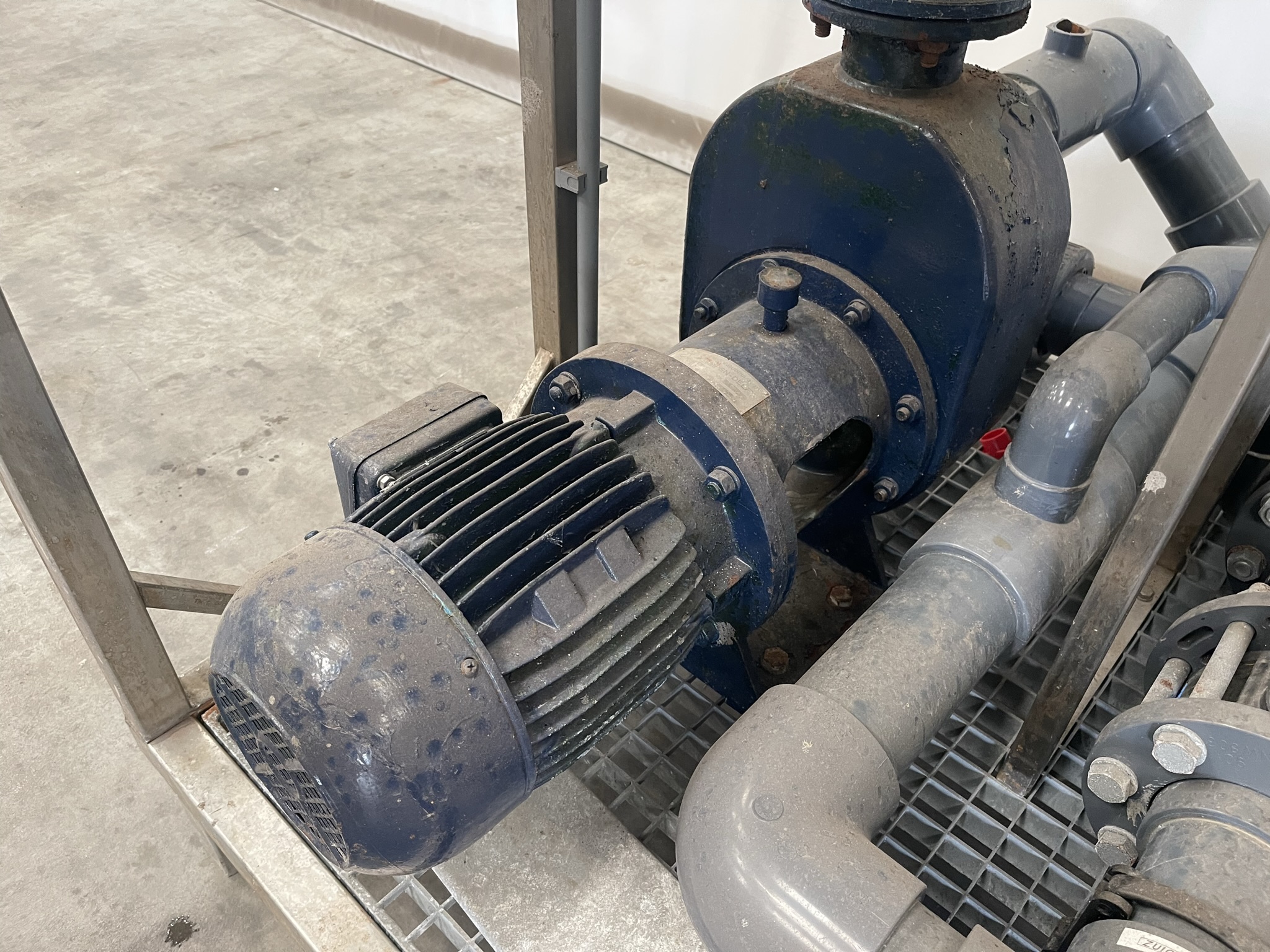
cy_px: 476
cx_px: 635
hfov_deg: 67.3
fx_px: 954
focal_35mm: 26
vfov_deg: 53.1
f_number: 1.6
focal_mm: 5.1
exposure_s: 1/60
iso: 250
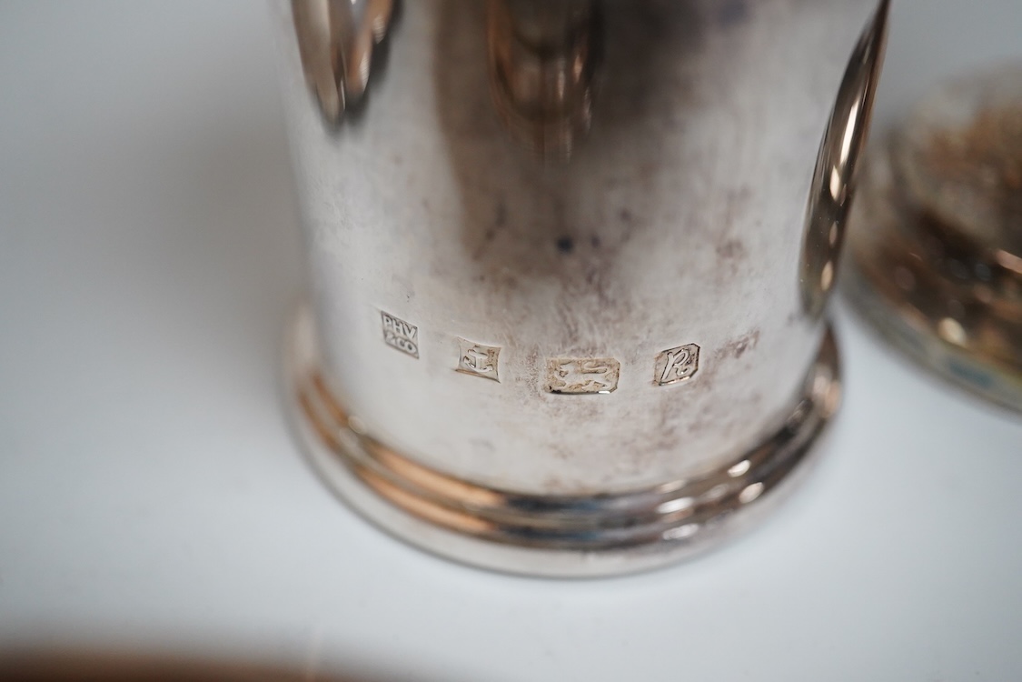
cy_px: 341
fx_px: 1277
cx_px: 511
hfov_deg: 43.6
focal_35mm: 45
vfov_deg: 29.9
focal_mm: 30
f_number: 5
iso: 2500
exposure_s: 1/400
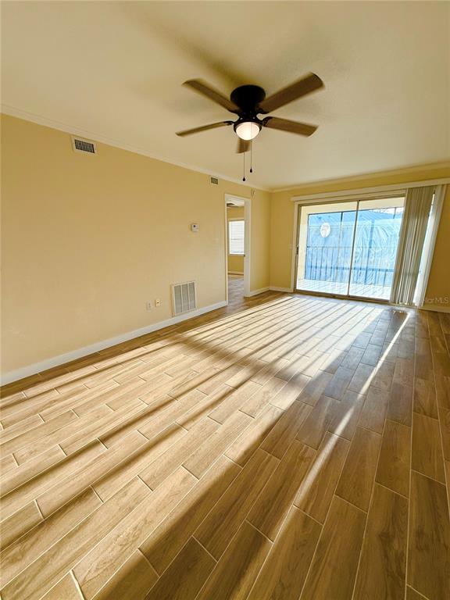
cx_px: 225
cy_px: 300
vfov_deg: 102.1
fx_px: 243
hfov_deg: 85.7
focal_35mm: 14
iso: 50
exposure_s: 1/161
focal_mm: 2.22
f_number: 2.2
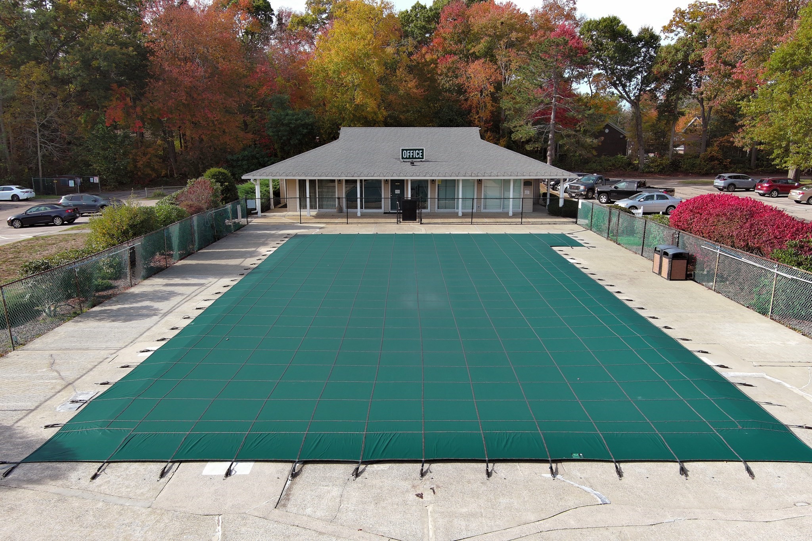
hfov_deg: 63.7
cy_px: 270
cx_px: 406
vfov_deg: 45.0
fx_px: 654
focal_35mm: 29
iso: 400
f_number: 2.8
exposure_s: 1/2227
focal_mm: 10.57
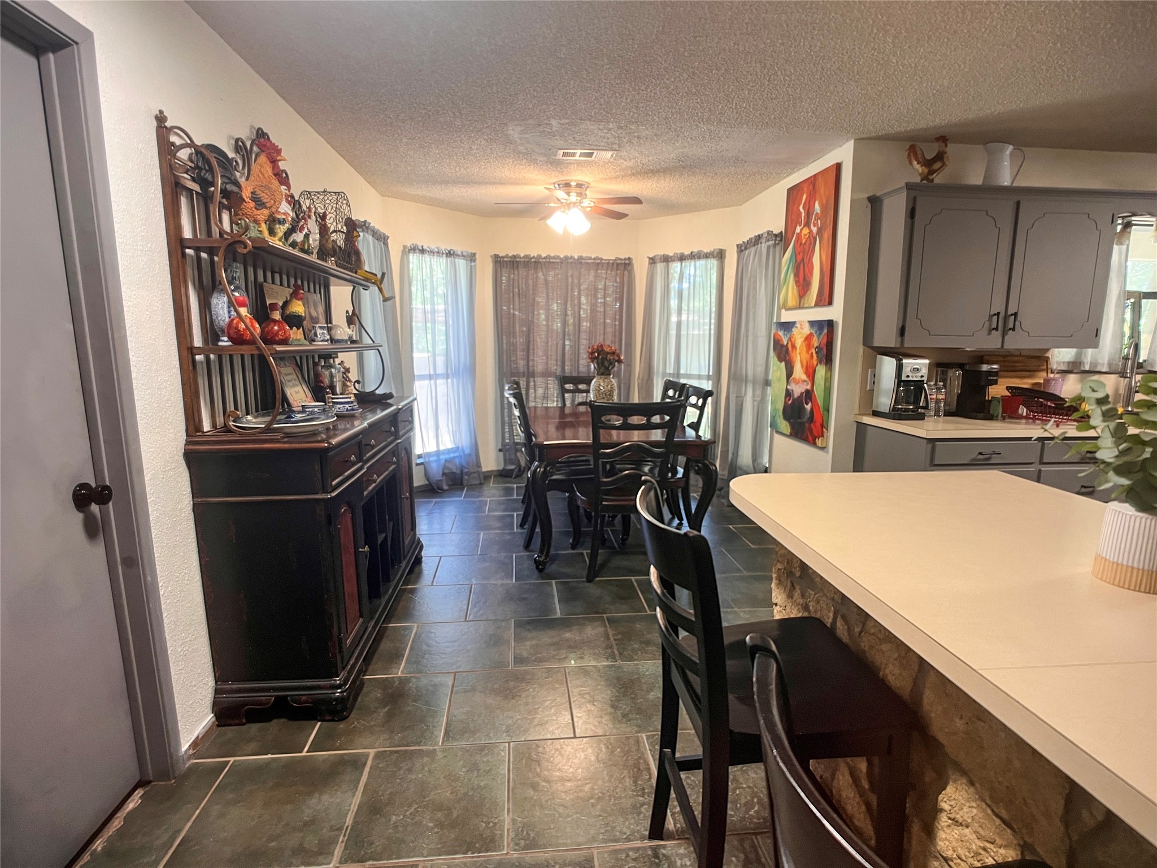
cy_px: 434
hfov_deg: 67.3
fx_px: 869
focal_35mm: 26
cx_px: 578
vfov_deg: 53.1
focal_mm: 5.7
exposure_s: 1/60
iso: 160
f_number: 1.5
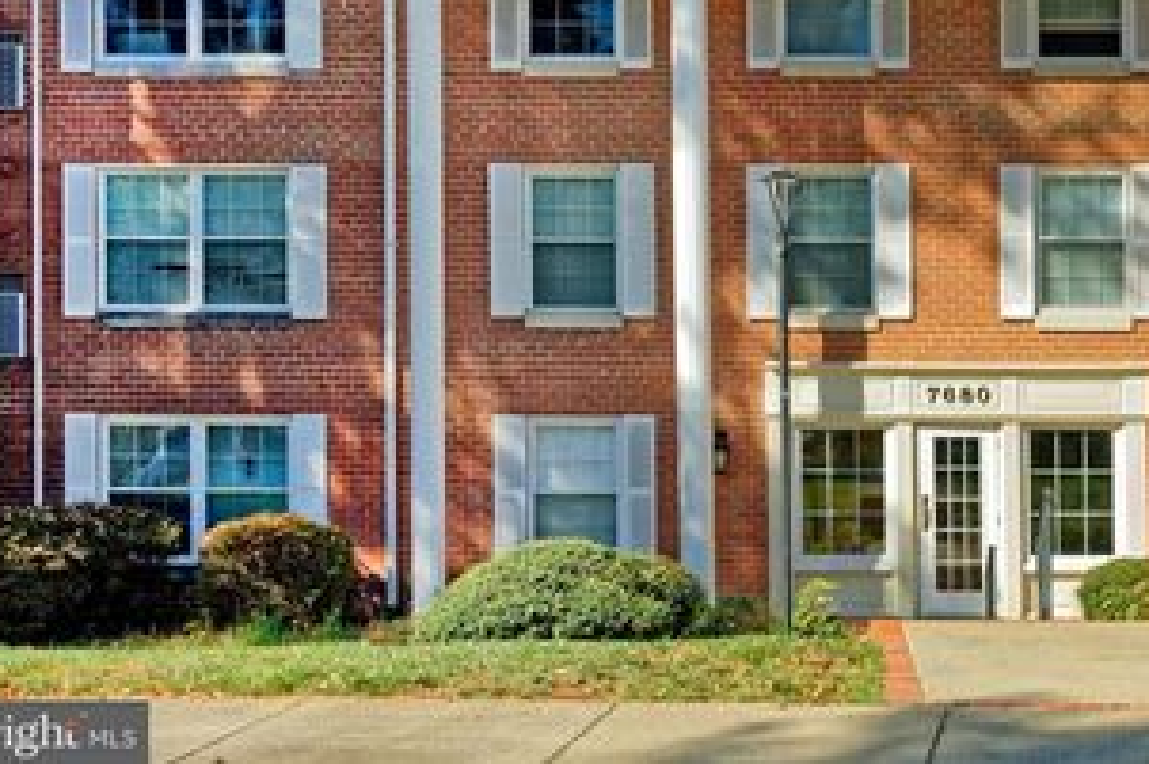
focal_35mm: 63
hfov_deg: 31.2
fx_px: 2010
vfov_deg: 21.2
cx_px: 894
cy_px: 135
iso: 500
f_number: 10
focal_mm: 38
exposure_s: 1/400
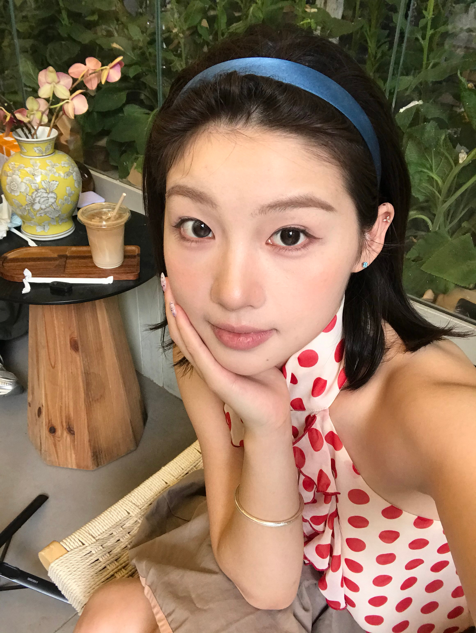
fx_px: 586
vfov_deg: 56.8
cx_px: 238
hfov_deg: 44.2
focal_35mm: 32
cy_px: 316
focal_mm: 2.87
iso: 32
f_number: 2.2
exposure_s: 1/33
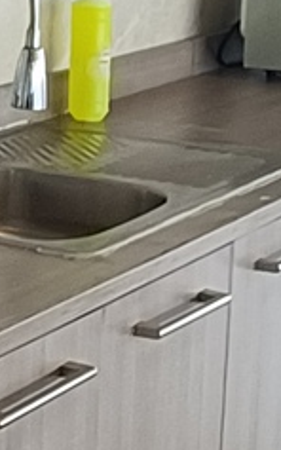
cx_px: -296
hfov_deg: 9.4
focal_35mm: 129
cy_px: 129
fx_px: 1582
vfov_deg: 16.1
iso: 160
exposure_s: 1/60
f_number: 2.2
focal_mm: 1.68
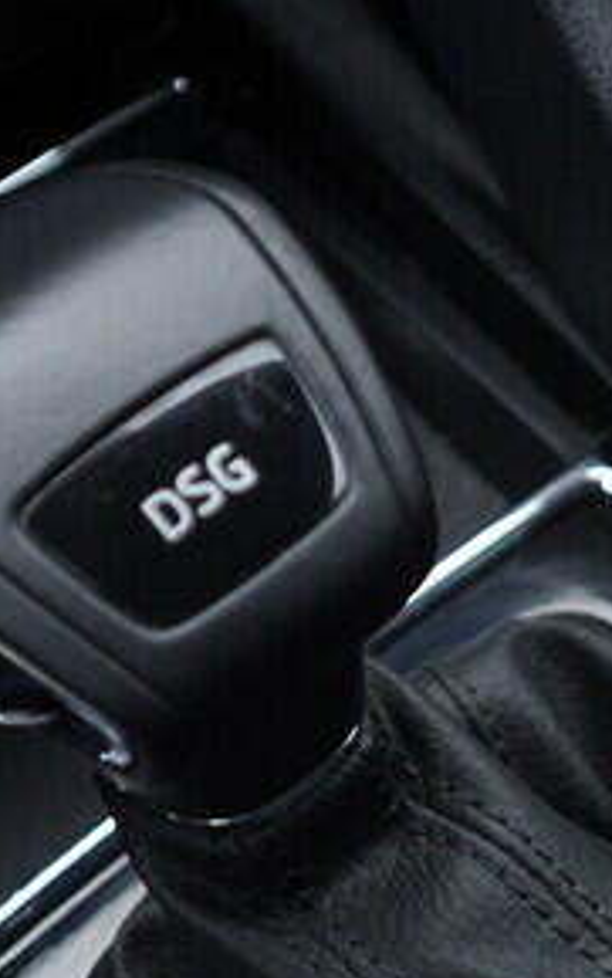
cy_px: 1149
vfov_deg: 15.5
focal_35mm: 130
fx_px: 3464
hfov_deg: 10.0
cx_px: 639
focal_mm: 24
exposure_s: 1/40
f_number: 2.8
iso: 200
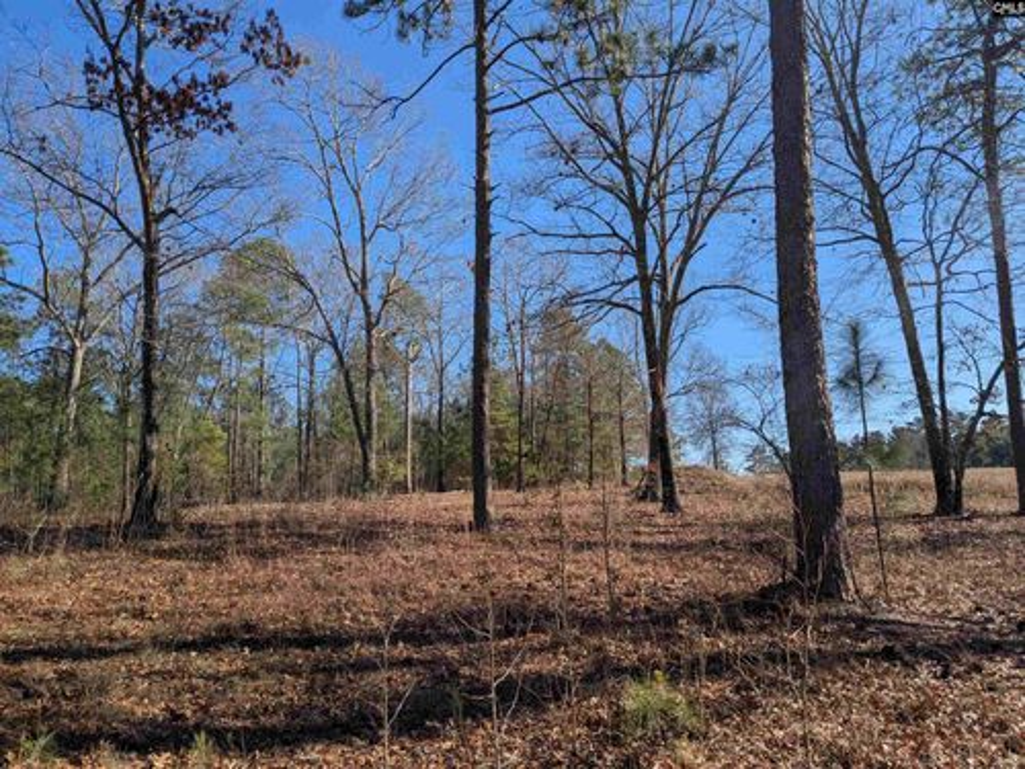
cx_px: 512
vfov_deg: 51.4
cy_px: 384
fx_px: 799
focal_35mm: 27
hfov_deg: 65.3
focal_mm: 4.38
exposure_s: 1/2597
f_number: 1.73
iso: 53
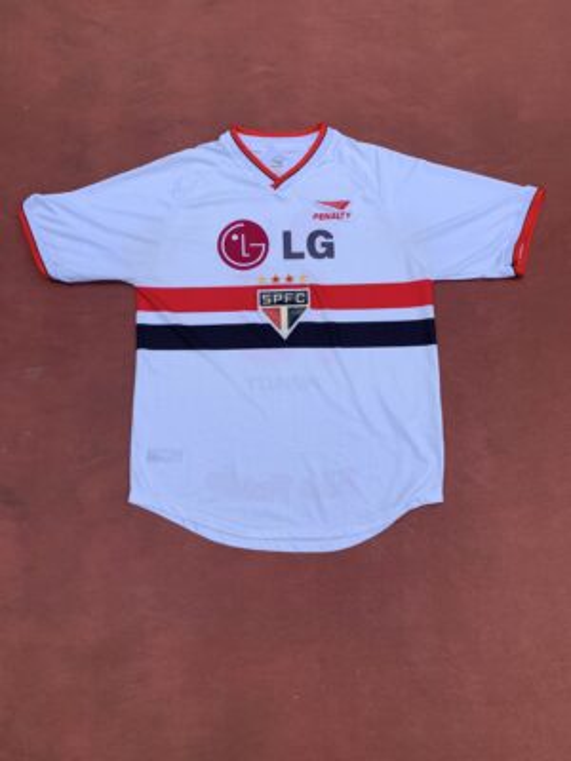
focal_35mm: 26
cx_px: 286
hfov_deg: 53.1
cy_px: 380
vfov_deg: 67.3
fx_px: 572
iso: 25
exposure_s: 1/1065
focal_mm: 4.25
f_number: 1.8
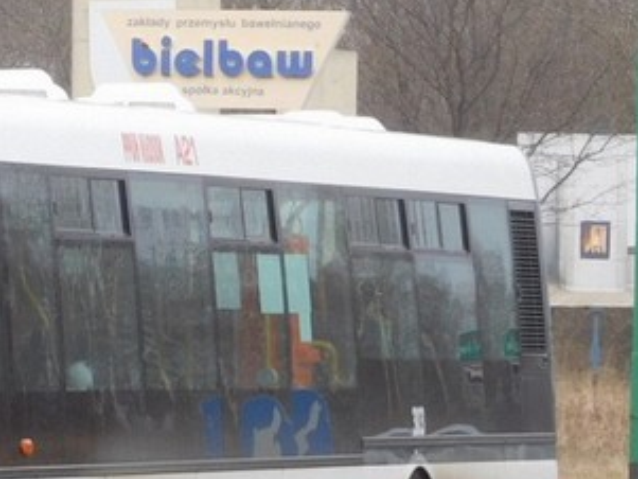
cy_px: 168
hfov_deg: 4.7
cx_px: -102
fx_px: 7707
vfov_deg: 3.6
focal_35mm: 418
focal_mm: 25
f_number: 5.1
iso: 140
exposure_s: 1/250
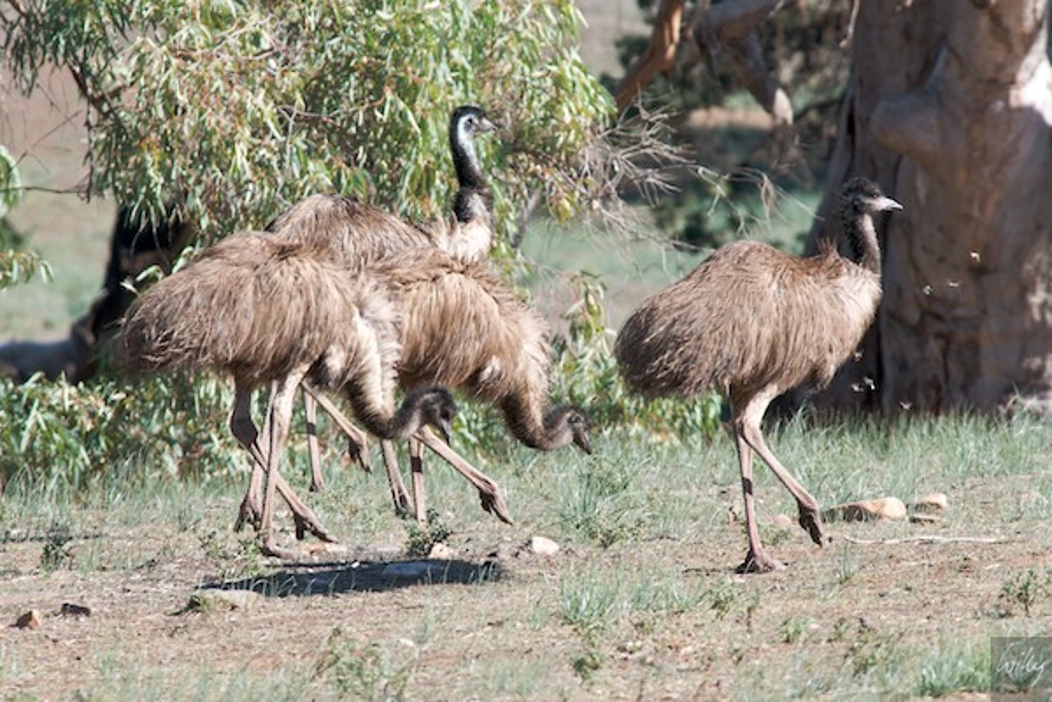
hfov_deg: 3.4
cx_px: 526
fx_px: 17532
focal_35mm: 600
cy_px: 351
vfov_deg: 2.3
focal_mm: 400
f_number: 9
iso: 320
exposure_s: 1/320
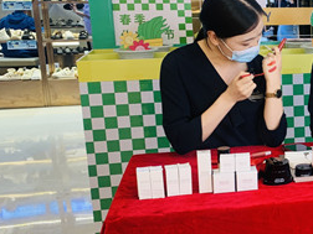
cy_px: 126
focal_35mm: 62
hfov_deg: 28.0
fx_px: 561
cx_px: 356
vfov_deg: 23.6
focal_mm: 4.25
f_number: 1.8
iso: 64
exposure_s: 1/100
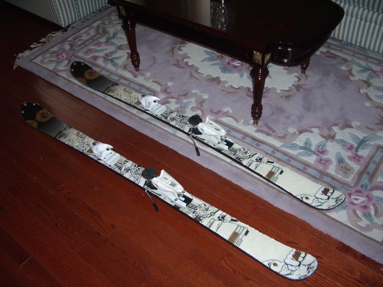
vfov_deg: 40.7
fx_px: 387
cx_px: 192
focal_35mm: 35
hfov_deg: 52.6
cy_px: 144
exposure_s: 1/60
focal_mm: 5.8
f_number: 2.6
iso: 200
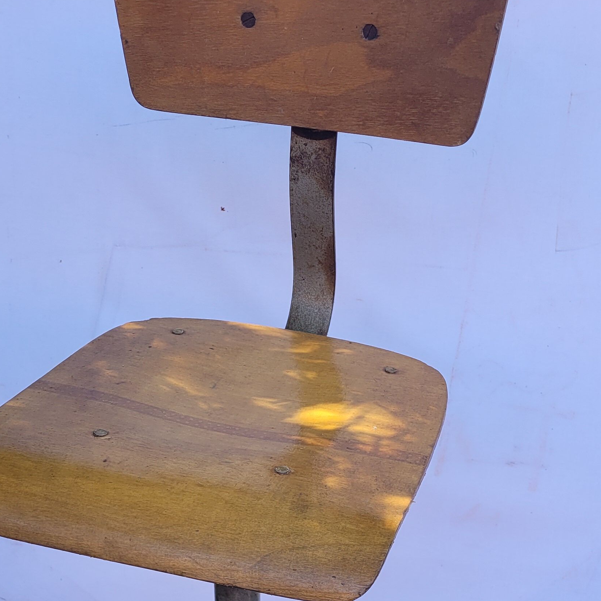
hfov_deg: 30.6
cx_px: 313
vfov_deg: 29.2
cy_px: 547
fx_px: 1100
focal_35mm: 56
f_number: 1.8
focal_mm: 5.4
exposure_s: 1/160
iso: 40
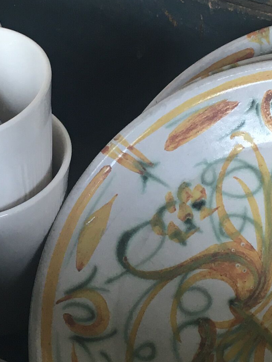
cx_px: 60
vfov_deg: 18.1
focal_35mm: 108
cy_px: 73
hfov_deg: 13.6
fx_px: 1132
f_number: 2.2
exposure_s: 1/33
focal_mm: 4.15
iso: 64
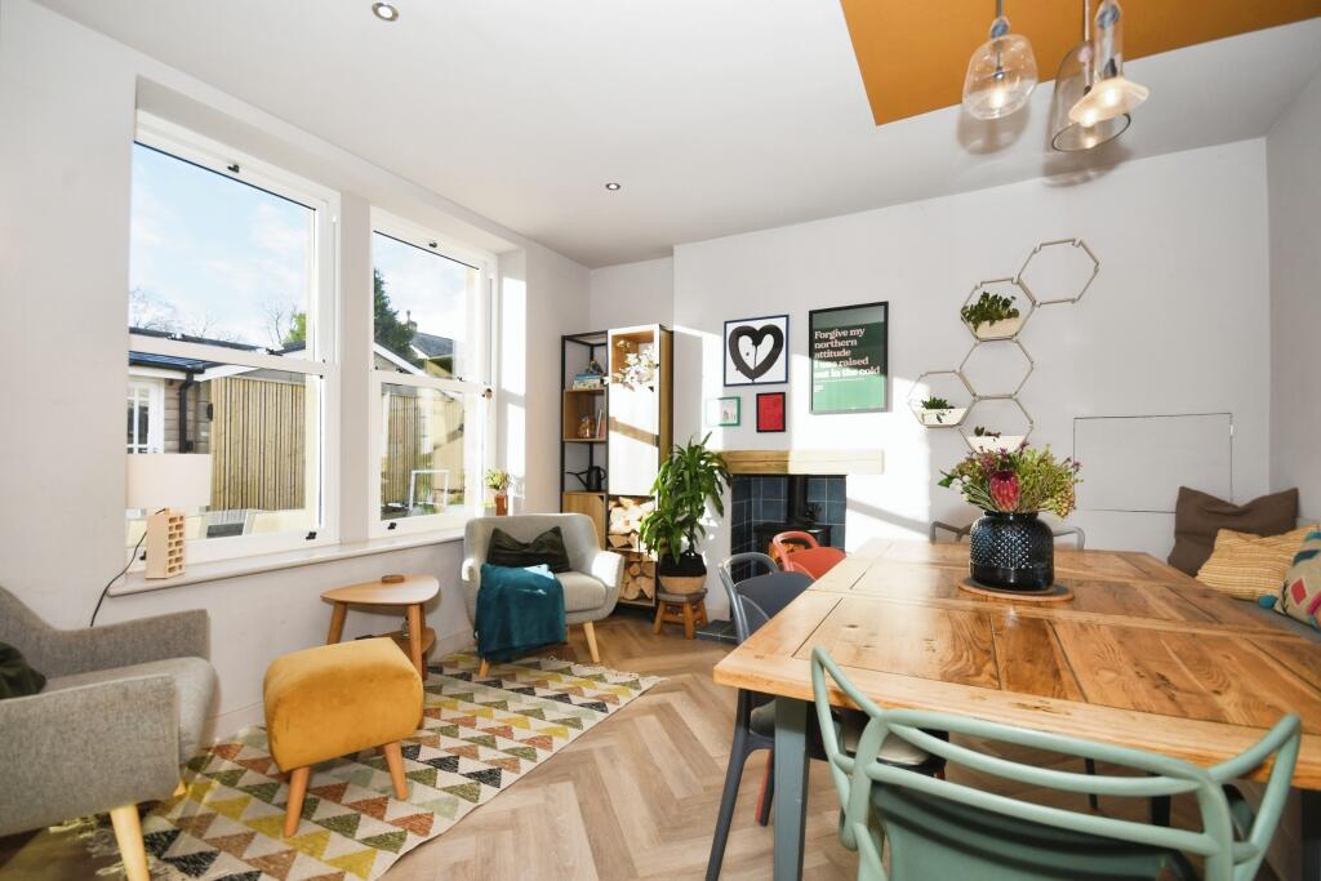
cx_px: 660
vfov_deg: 77.3
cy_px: 440
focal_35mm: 15
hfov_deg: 100.4
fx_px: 550
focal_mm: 10
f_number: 8
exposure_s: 1/250
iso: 400
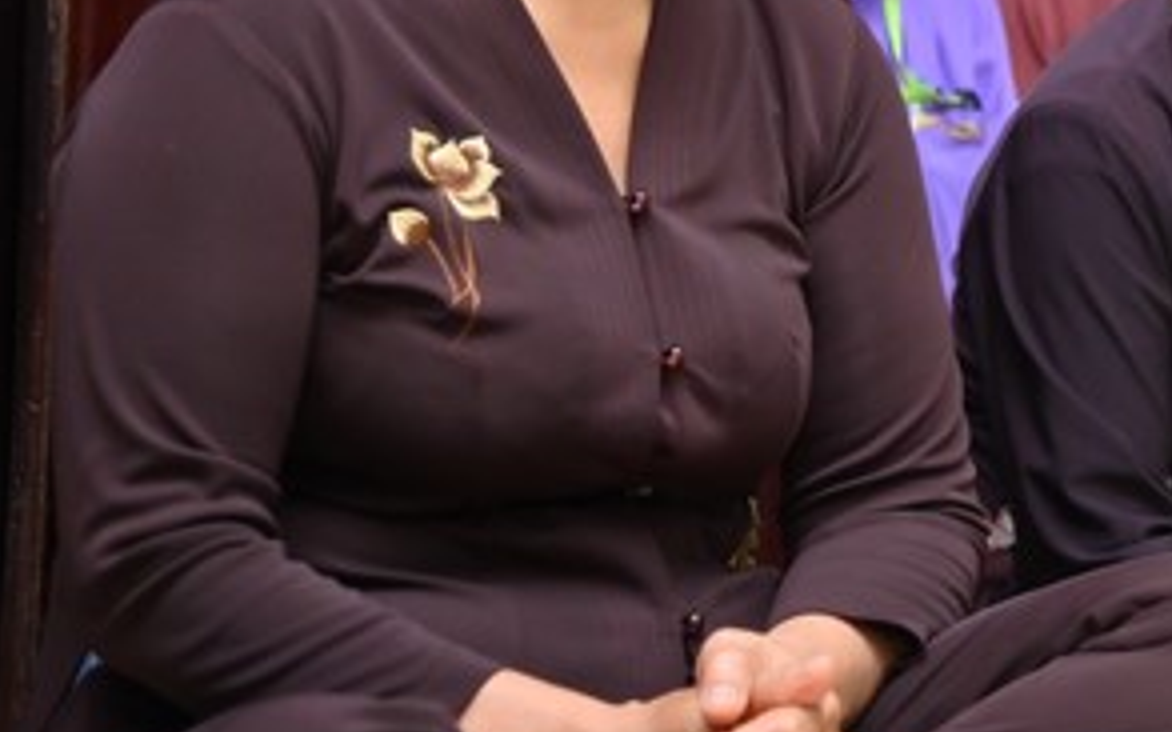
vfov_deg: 8.3
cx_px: 1280
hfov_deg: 13.0
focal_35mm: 158
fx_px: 5046
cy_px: -14
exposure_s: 1/125
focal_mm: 70
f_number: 4
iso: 1250
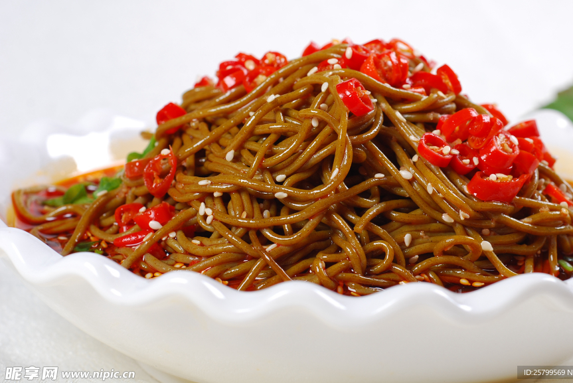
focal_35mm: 89
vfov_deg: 15.4
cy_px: 158
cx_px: 335
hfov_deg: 22.8
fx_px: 1418
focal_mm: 50
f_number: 7.1
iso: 100
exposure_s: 1/160
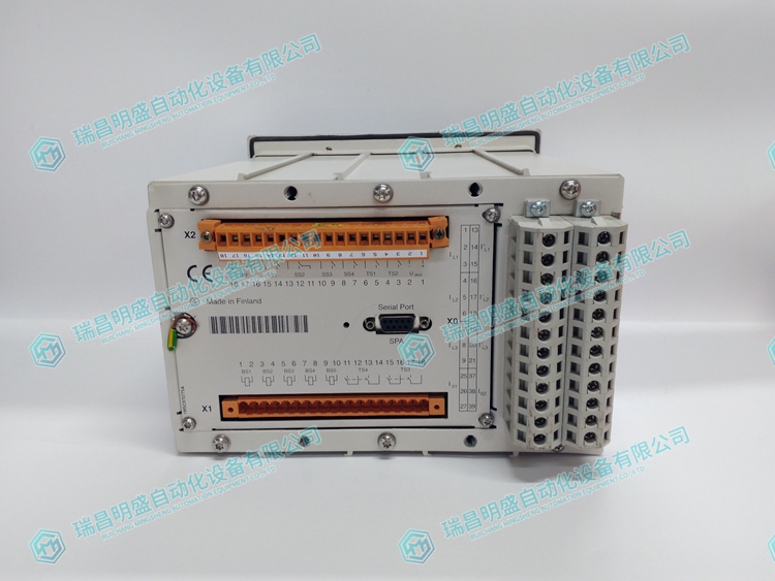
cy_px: 290
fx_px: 605
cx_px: 388
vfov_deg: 51.4
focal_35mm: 27
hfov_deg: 65.3
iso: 128
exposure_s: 1/33
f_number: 2
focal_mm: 3.79
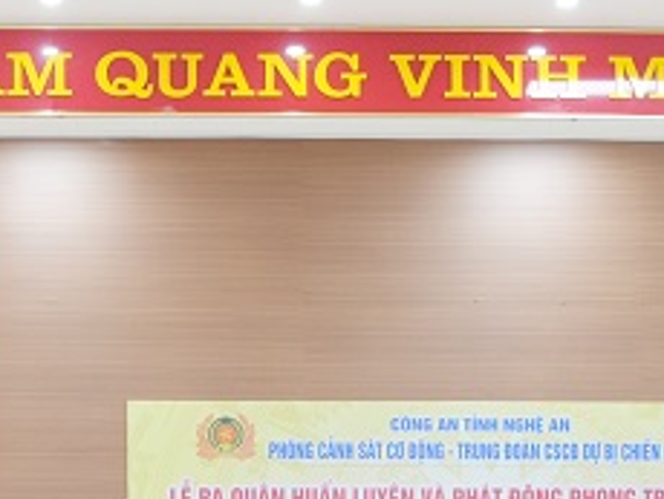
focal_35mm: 154
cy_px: 949
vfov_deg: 9.1
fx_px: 2957
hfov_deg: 12.7
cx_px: 104
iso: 640
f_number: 4
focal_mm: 24
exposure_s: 1/60
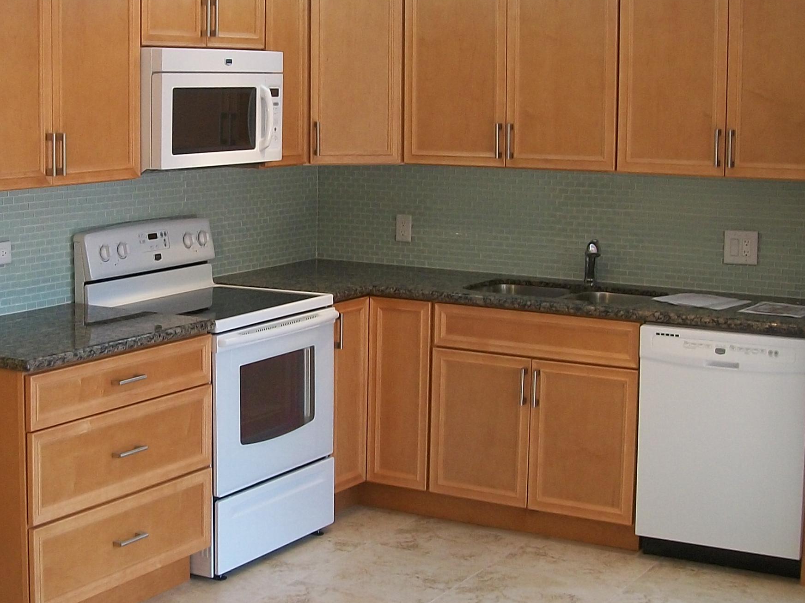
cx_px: 212
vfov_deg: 23.6
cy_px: 240
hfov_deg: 30.7
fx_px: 1442
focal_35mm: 62
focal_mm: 6
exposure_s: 1/60
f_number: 2.7
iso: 80
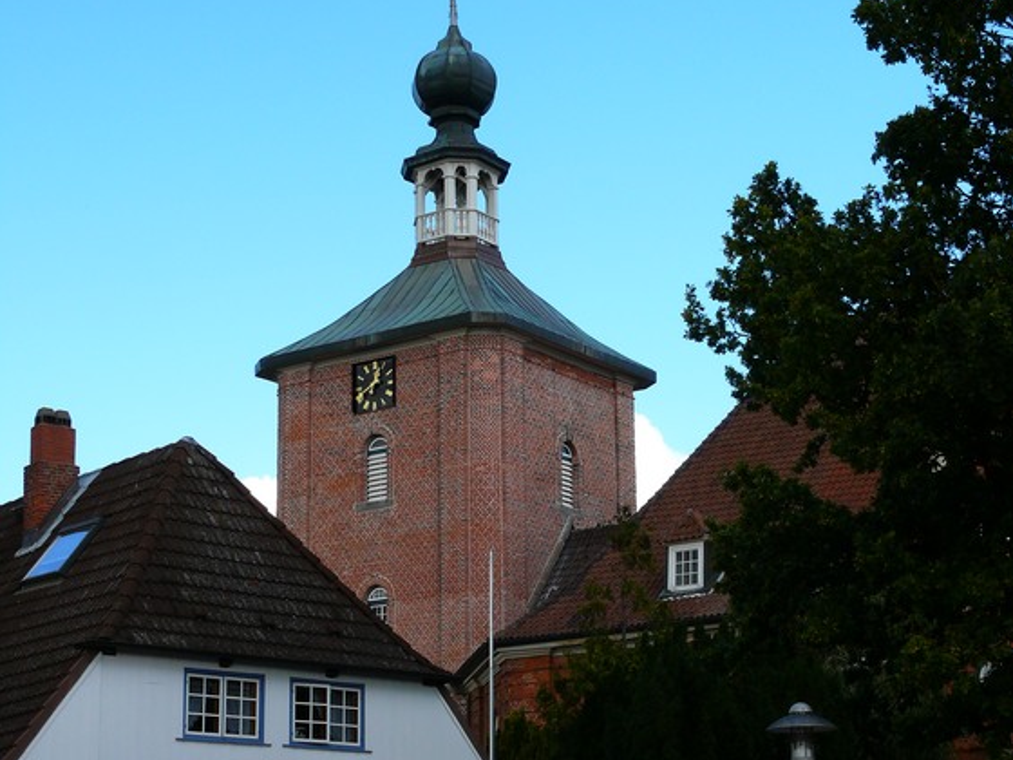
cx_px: 506
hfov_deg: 26.0
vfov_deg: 19.6
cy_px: 483
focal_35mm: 75
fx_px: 2195
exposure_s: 1/250
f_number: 5
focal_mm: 11.8
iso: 100
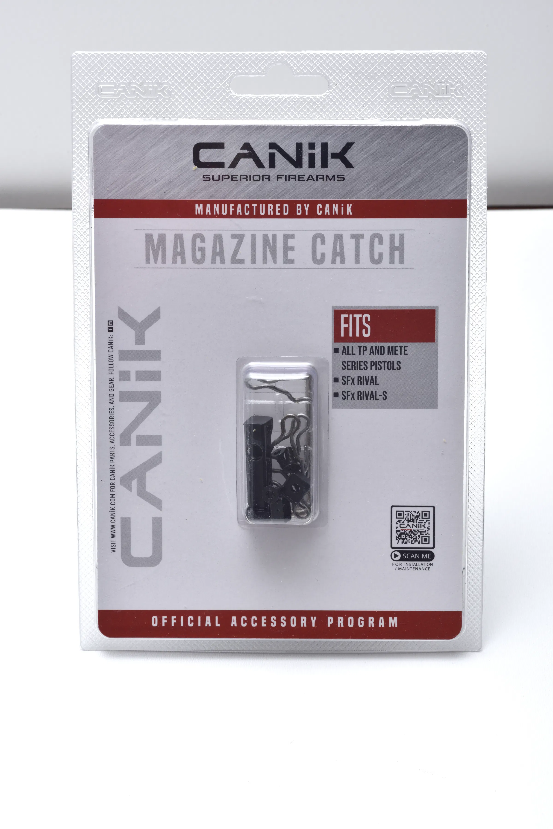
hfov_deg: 13.1
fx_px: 2417
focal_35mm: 105
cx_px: 276
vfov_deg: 19.5
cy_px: 414
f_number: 16
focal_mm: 105
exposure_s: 1/200
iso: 200
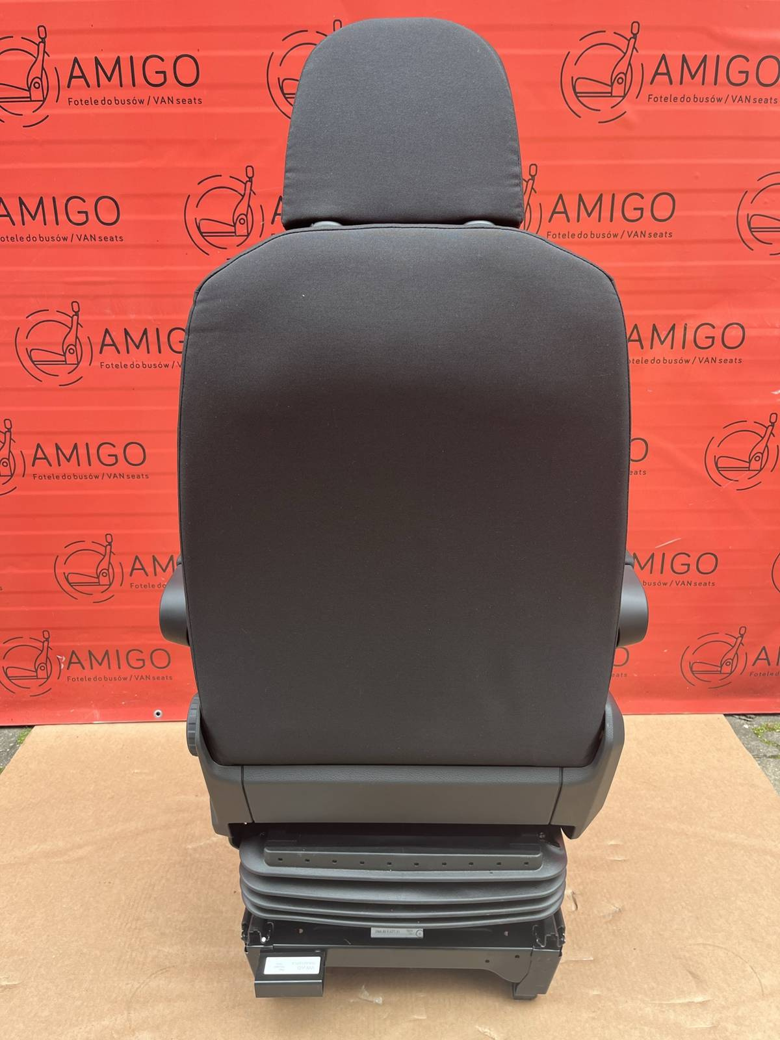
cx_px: 390
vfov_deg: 67.3
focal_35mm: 26
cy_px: 520
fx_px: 781
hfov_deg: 53.1
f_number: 1.6
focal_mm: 5.1
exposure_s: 1/146
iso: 64
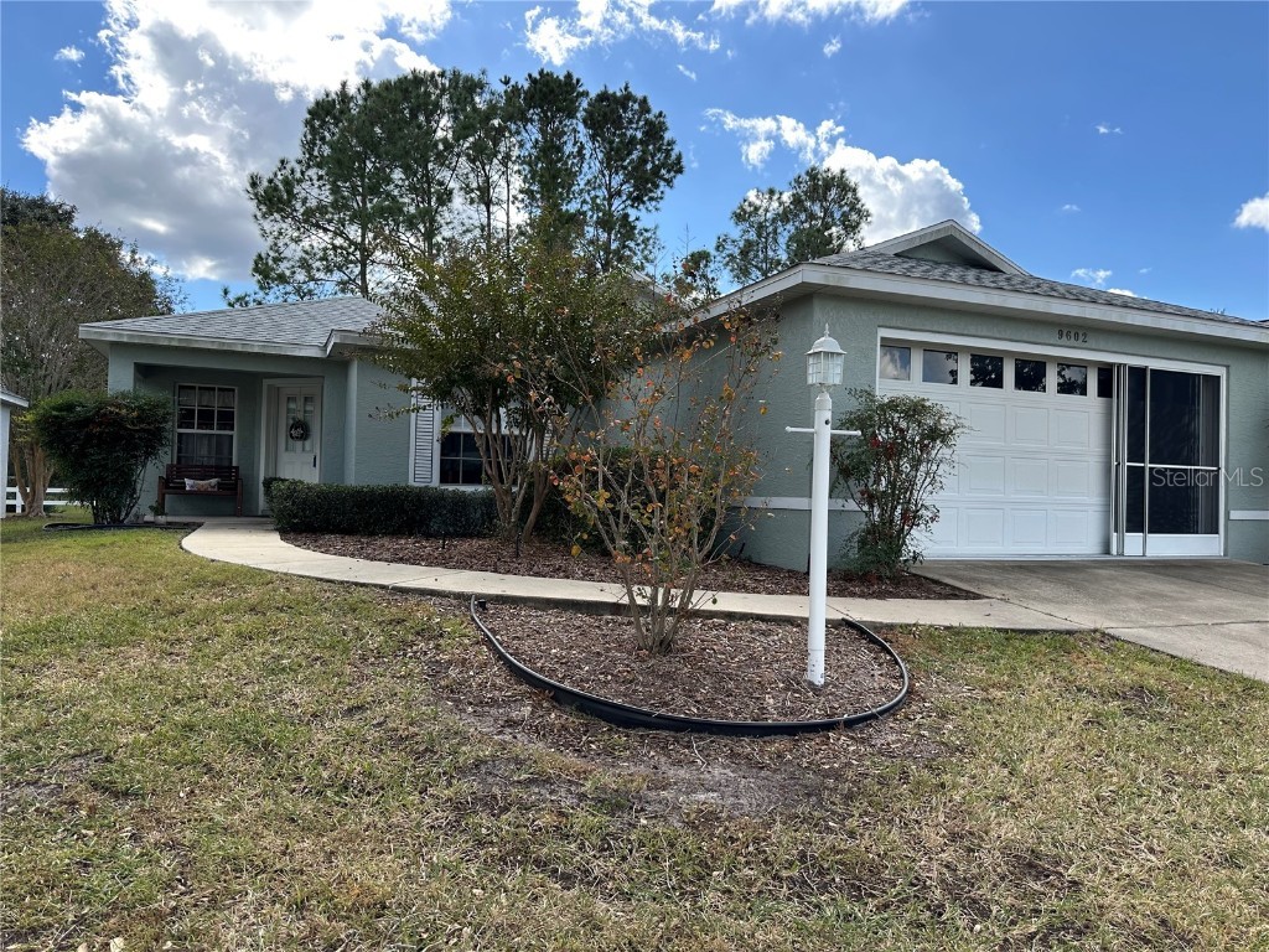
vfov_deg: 56.8
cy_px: 476
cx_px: 634
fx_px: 880
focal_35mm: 24
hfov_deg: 71.6
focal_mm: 6.86
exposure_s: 1/1880
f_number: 1.78
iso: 80
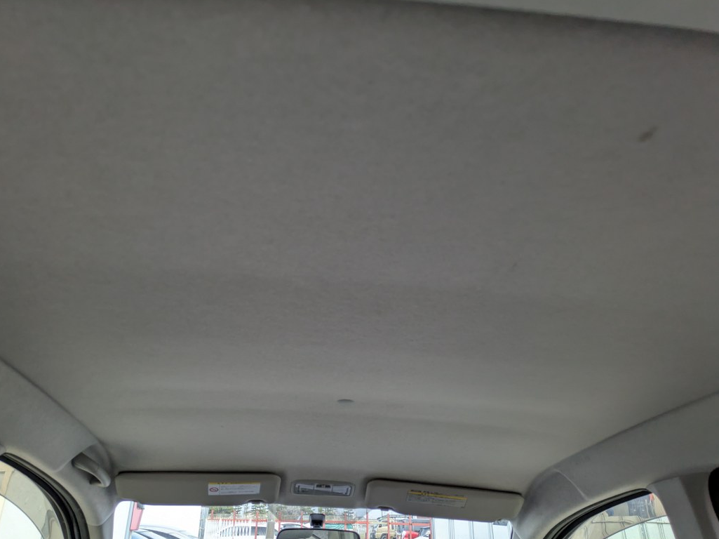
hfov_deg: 67.3
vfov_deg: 53.0
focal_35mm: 26
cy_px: 277
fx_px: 540
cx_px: 348
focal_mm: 5.43
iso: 72
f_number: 1.89
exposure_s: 1/526
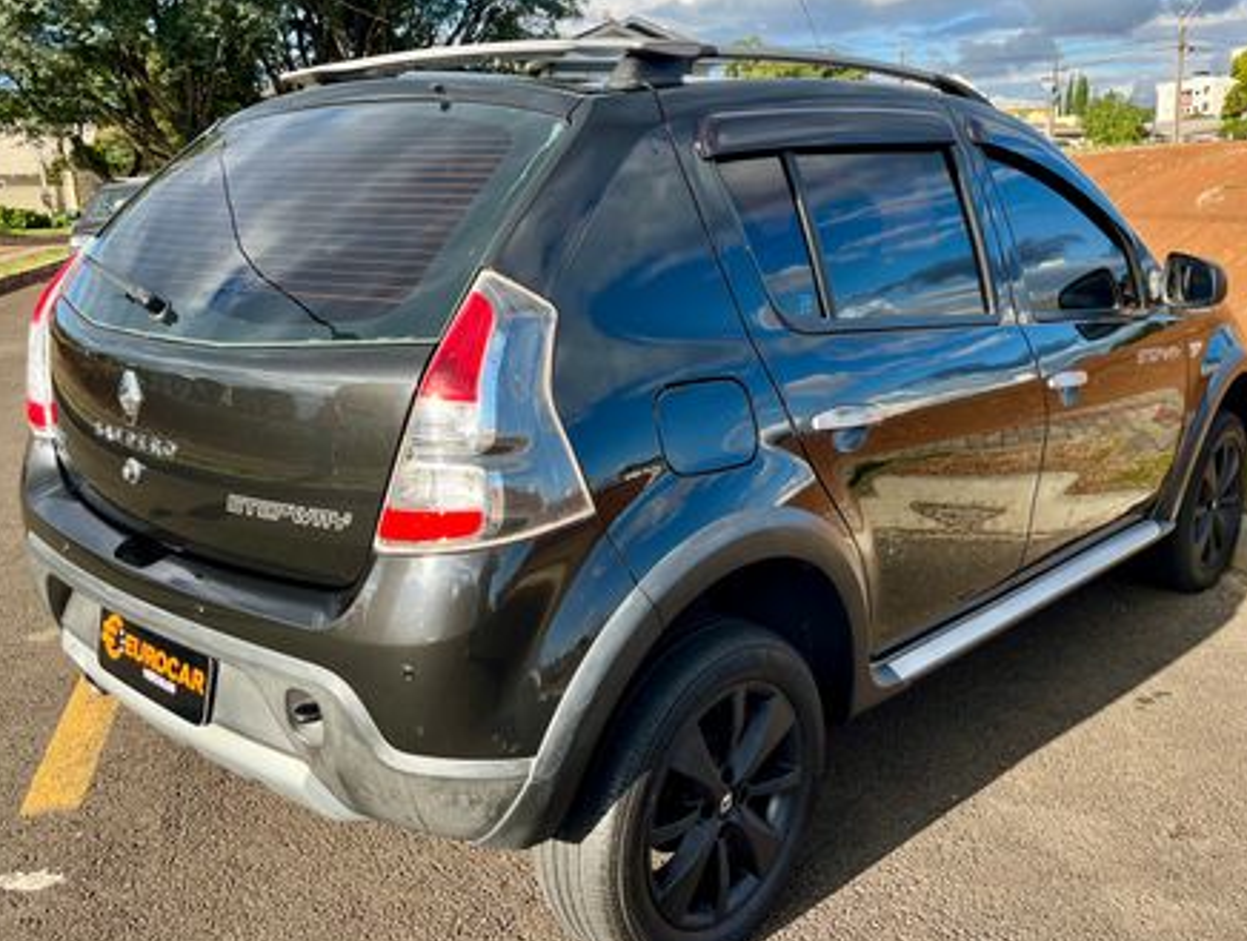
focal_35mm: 28
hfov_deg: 63.3
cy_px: 478
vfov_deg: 49.9
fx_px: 1011
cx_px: 638
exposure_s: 1/928
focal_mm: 5.1
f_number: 1.6
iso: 50
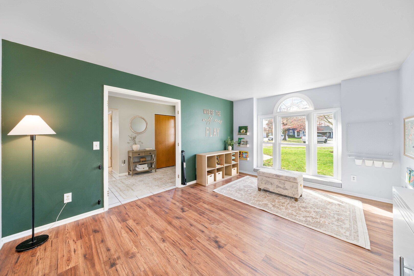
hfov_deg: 112.6
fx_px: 138
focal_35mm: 12
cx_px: 207
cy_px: 138
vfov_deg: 90.0
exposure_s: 1/13
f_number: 10
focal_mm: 12
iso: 200
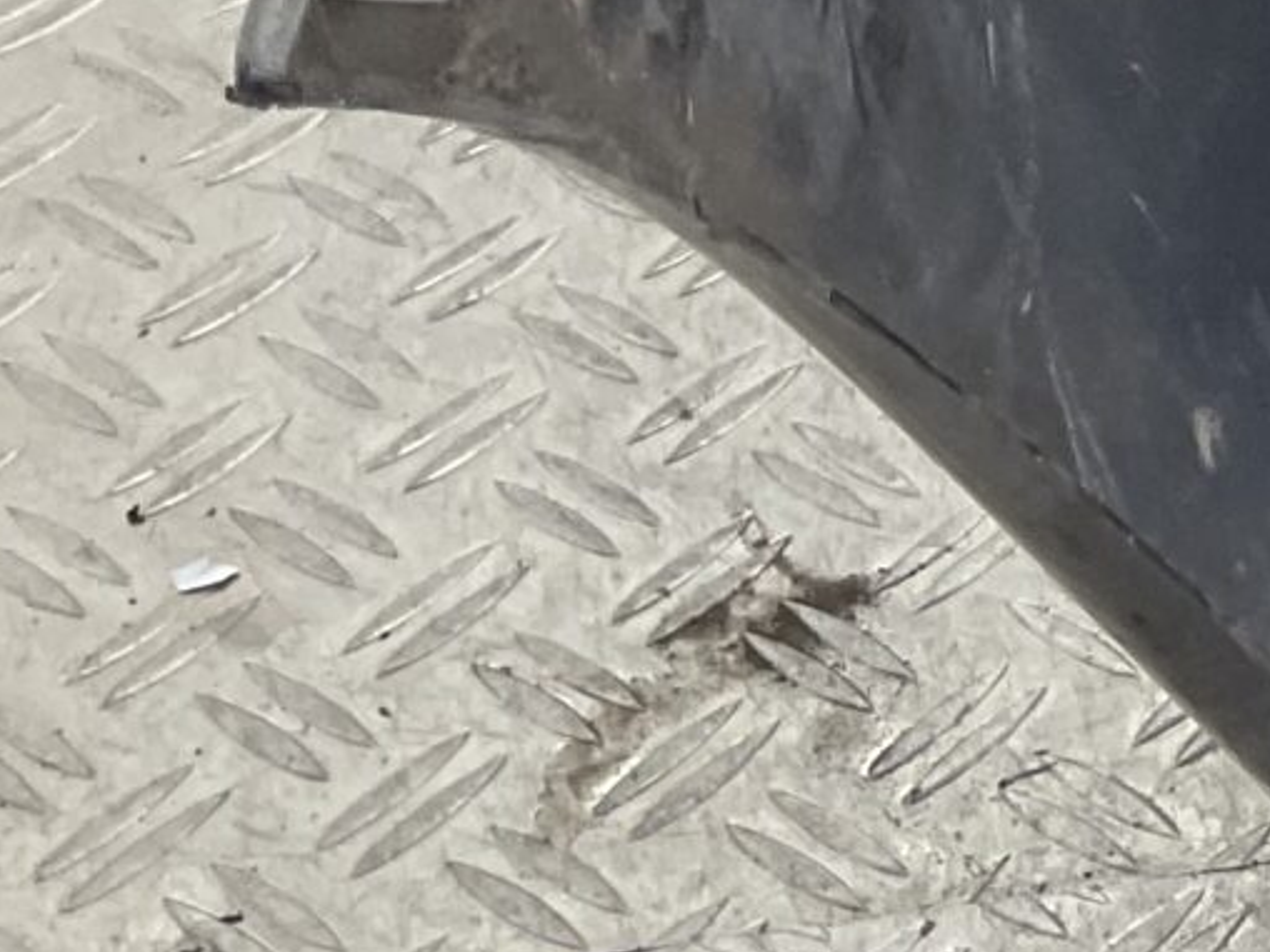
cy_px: -392
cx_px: 2938
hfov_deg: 11.4
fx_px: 5356
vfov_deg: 9.9
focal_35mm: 146
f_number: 1.8
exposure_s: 1/120
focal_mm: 3
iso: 25
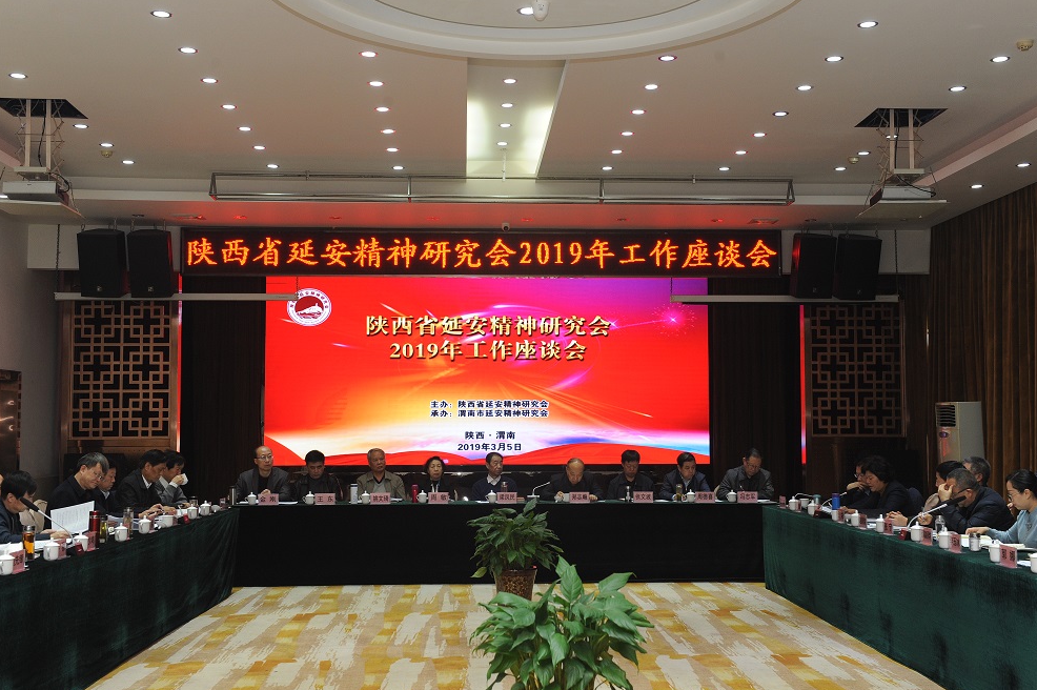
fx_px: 1180
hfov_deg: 47.4
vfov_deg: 32.6
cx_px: 523
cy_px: 351
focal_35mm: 41
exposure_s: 1/60
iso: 1000
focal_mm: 38
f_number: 7.1
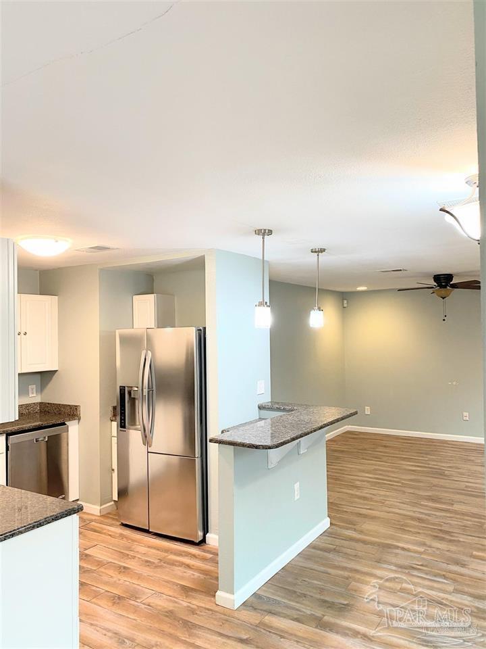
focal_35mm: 26
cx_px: 243
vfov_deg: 67.3
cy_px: 324
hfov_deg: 53.1
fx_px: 487
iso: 160
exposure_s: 1/60
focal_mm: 4.25
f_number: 1.8
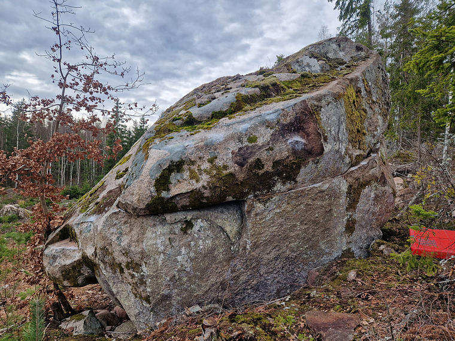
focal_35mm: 23
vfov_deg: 58.9
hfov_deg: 73.9
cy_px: 170
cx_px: 228
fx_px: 302
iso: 50
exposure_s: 1/890
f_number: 1.8
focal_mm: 5.4
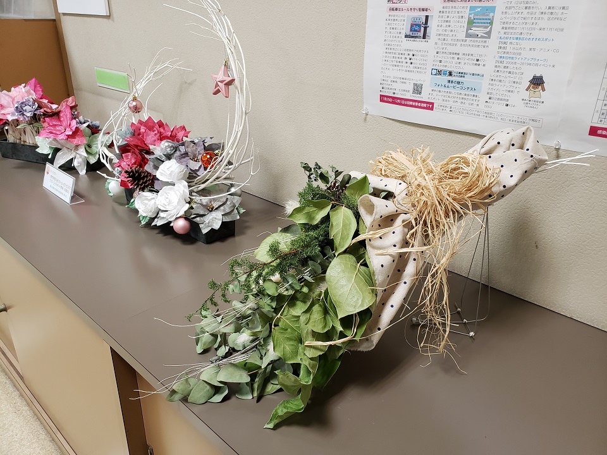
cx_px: 304
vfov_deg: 53.1
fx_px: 456
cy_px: 228
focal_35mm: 26
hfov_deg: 67.3
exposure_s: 1/40
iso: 250
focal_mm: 4.3
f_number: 2.4
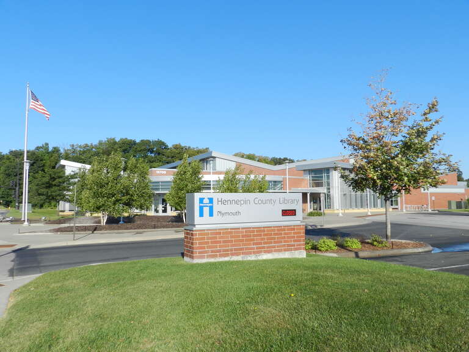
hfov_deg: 63.4
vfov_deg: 49.7
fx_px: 379
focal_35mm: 28
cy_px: 176
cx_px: 234
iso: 160
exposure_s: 1/1000
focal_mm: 5
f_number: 4
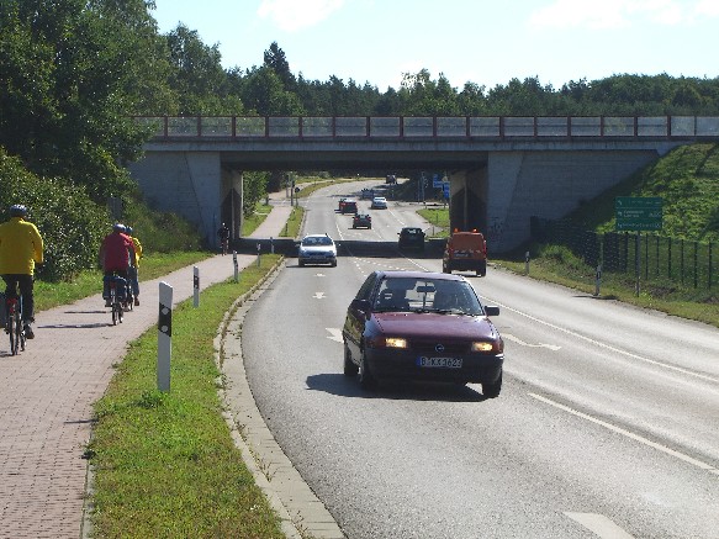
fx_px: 2367
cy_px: 270
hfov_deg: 17.3
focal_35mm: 114
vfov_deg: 13.0
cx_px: 360
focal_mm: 23.7
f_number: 7.4
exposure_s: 1/250
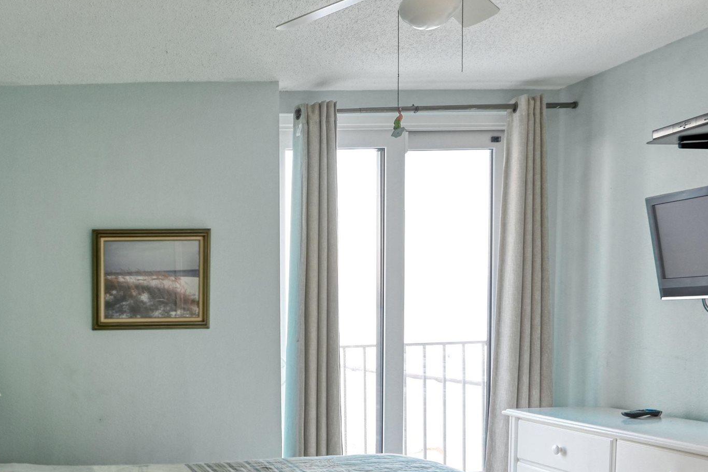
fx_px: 708
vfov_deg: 35.5
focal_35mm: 36
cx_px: 37
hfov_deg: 46.5
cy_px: 385
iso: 400
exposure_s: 1
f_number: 5.6
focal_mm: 16
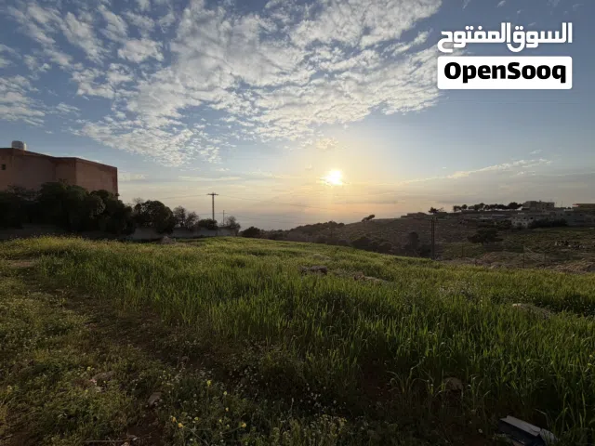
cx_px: 298
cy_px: 223
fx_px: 241
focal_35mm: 14
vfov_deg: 85.7
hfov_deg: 102.1
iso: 20
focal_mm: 2.22
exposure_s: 1/1399
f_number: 2.2
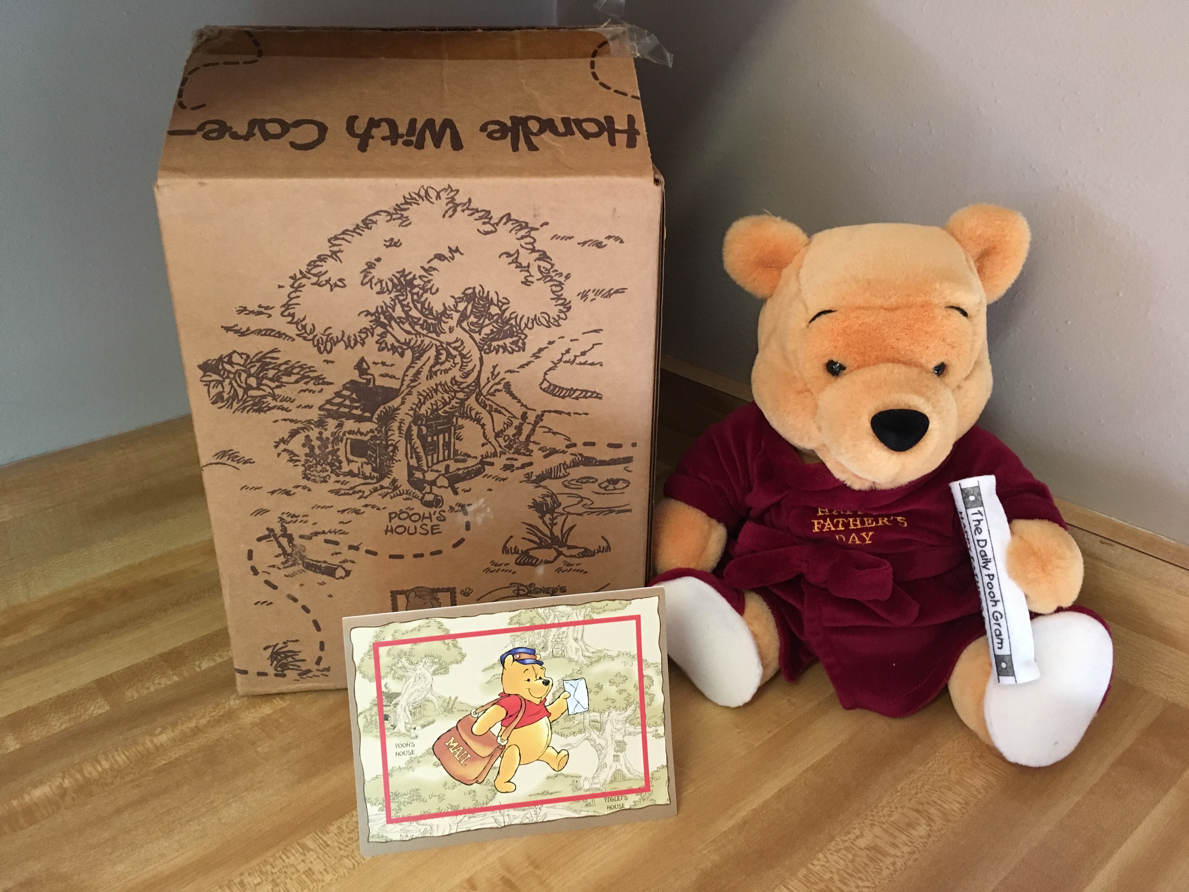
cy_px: 446
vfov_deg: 48.2
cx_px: 594
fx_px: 996
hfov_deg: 61.7
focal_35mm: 29
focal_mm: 4.15
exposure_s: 1/30
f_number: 2.2
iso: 160
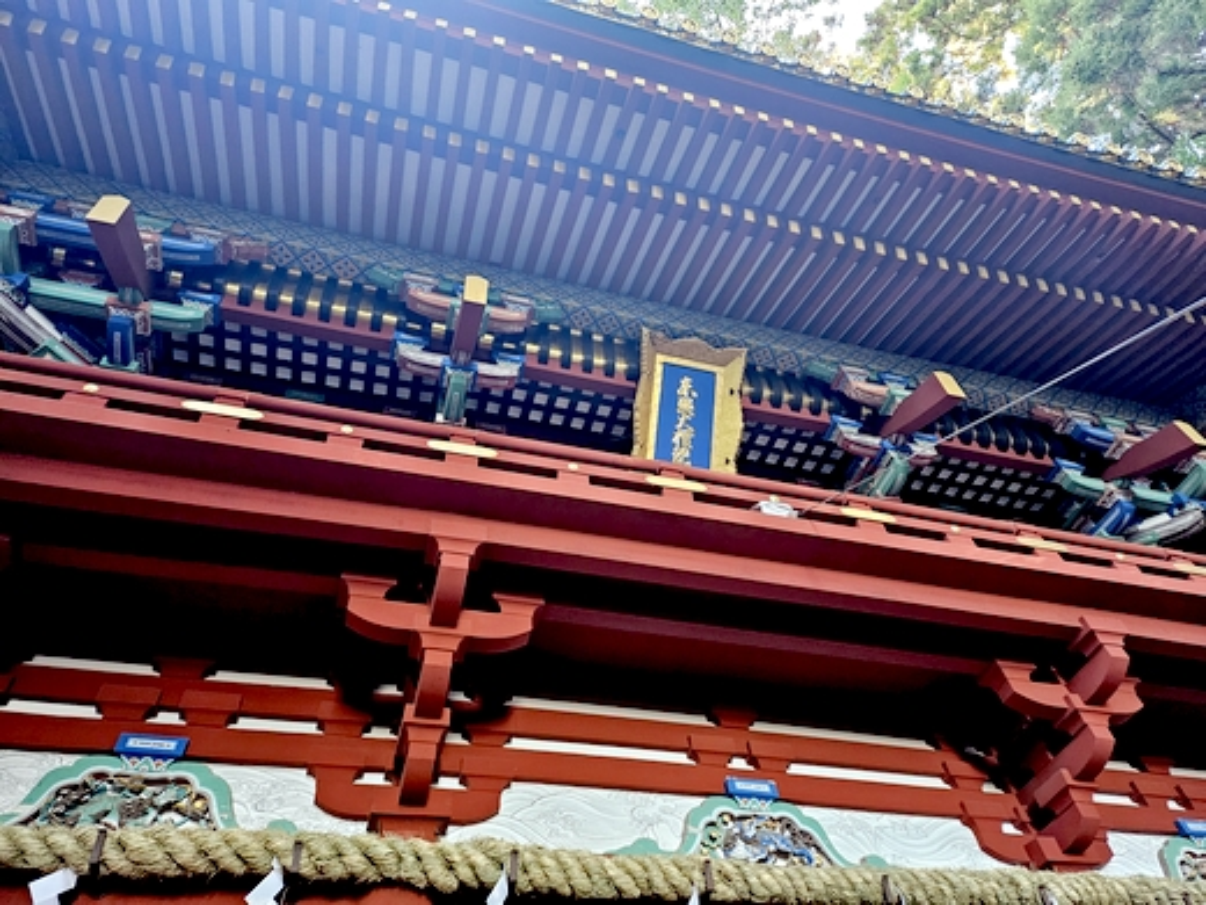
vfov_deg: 56.8
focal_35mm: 24
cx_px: 603
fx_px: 836
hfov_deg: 71.6
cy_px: 452
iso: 1000
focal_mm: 5
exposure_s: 1/100
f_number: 1.8
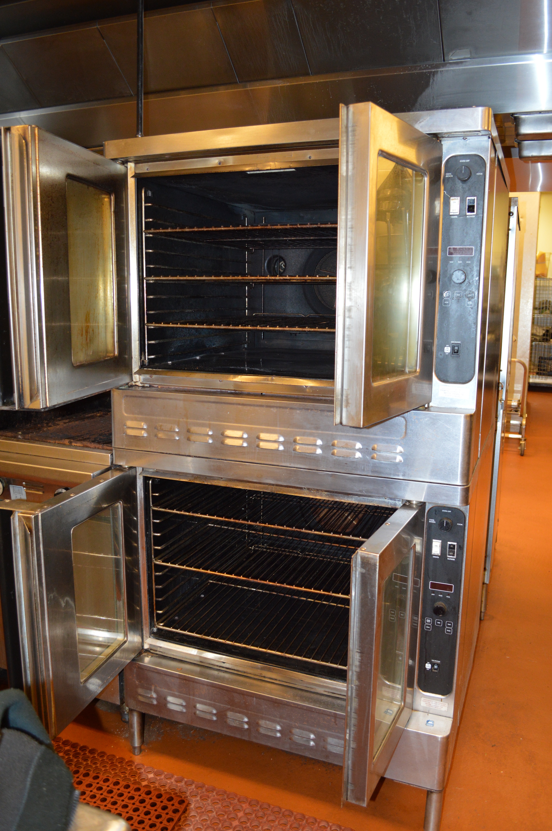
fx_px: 622
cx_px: 276
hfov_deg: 47.8
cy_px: 416
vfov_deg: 67.4
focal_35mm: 27
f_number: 3.5
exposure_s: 1/60
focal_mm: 18
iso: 720
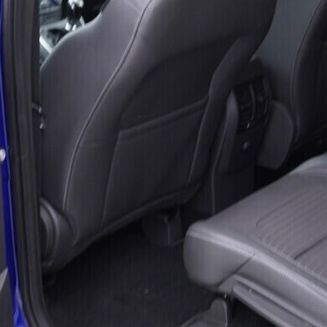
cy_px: 136
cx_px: 208
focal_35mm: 80
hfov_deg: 21.6
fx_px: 855
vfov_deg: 21.6
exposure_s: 1/40
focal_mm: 24
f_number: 2.8
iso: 250
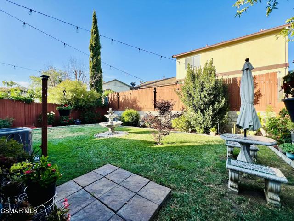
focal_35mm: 13
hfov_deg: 106.2
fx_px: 110
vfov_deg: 89.9
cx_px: 147
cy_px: 110
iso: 32
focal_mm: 1.57
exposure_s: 1/485
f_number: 1.8
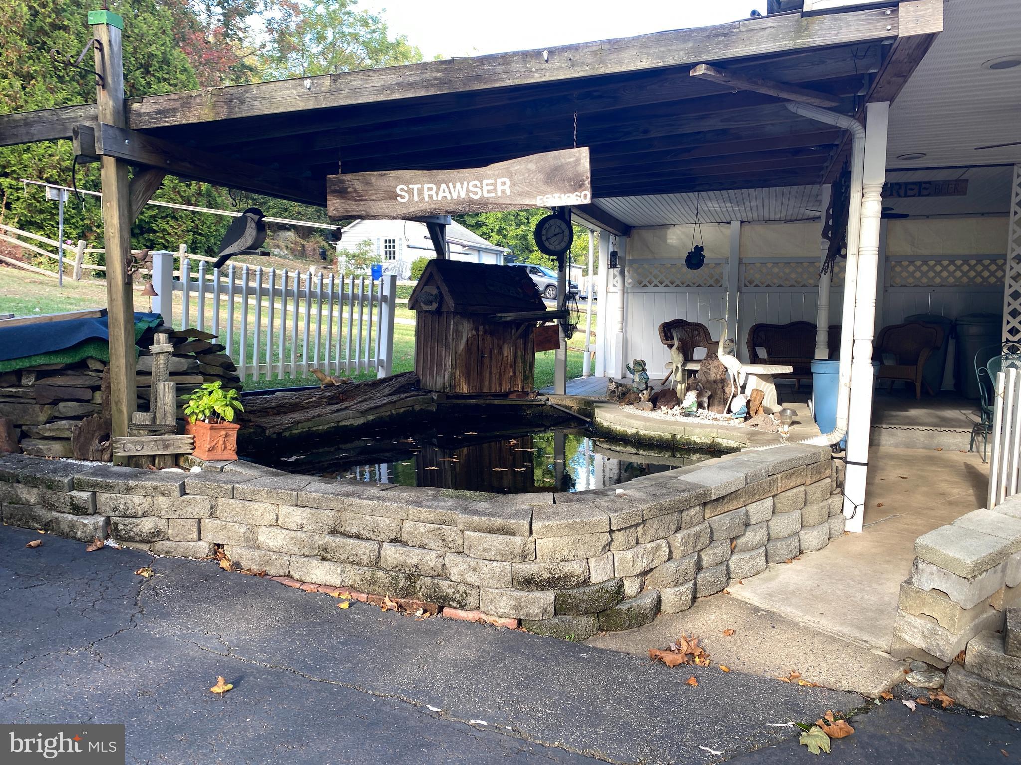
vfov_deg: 53.1
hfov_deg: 67.3
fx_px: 767
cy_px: 382
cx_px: 510
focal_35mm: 26
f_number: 1.8
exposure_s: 1/120
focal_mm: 4.25
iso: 32
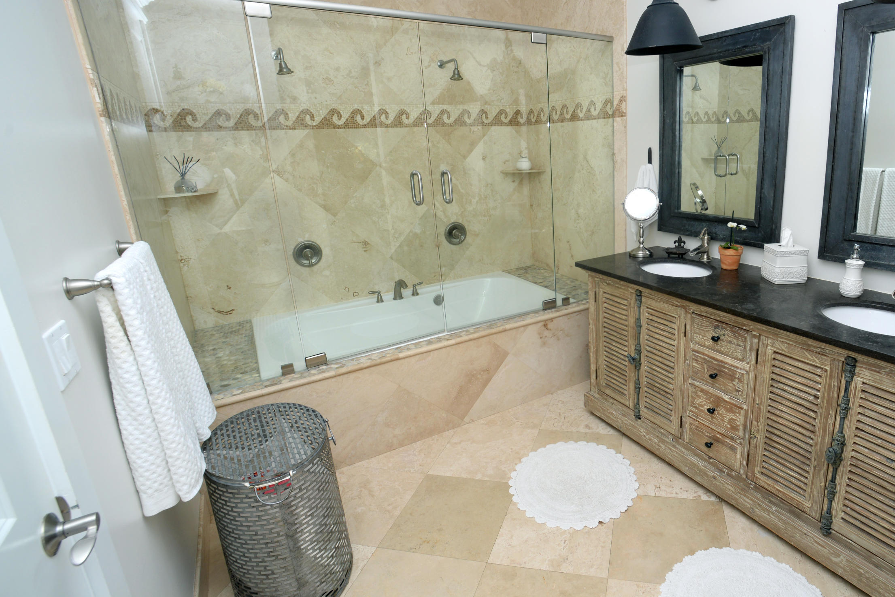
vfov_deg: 64.5
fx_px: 472
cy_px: 275
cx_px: 565
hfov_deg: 85.0
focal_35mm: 19
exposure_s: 1/160
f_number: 9
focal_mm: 14
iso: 400
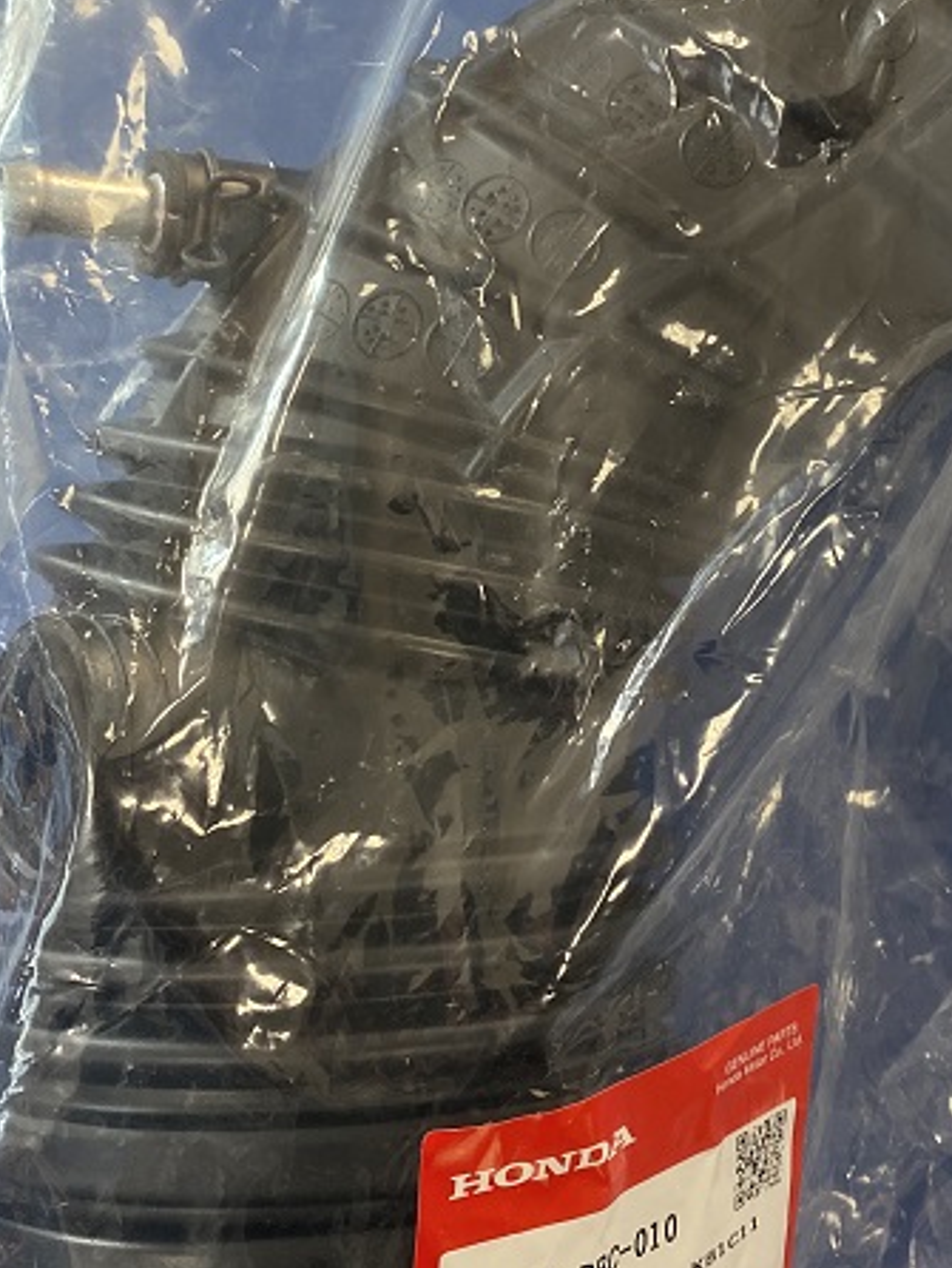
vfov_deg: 39.8
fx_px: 1722
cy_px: 402
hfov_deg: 30.6
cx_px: 655
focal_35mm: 47
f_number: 1.8
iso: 125
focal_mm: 4.25
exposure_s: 1/100
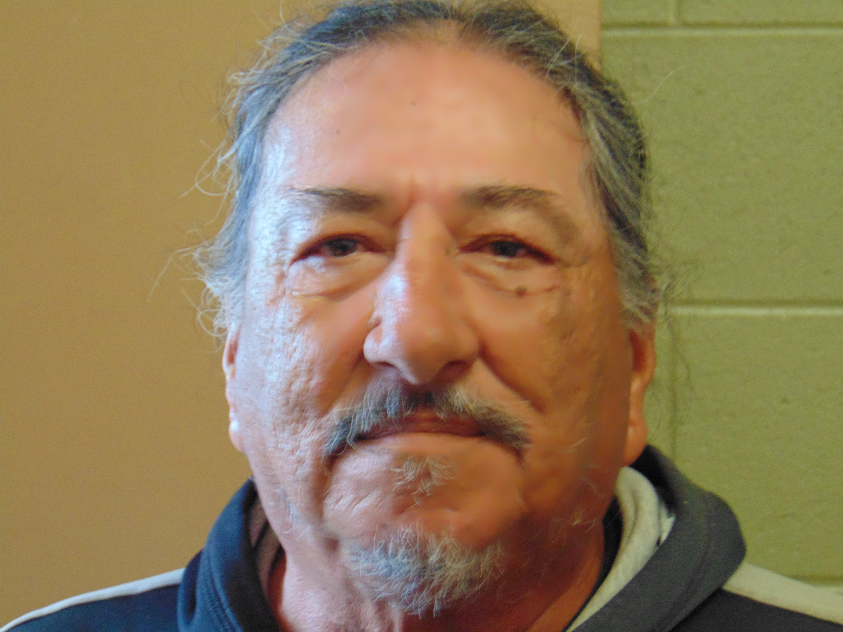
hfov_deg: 18.2
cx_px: 422
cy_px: 316
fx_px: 2630
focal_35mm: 108
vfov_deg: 13.7
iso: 400
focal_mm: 19.4
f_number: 3.9
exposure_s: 1/13
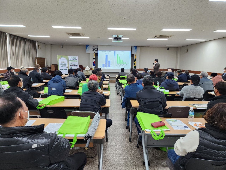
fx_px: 150
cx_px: 113
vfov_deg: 58.9
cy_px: 85
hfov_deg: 73.9
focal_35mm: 23
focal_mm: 6.4
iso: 200
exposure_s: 1/120
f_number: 1.8
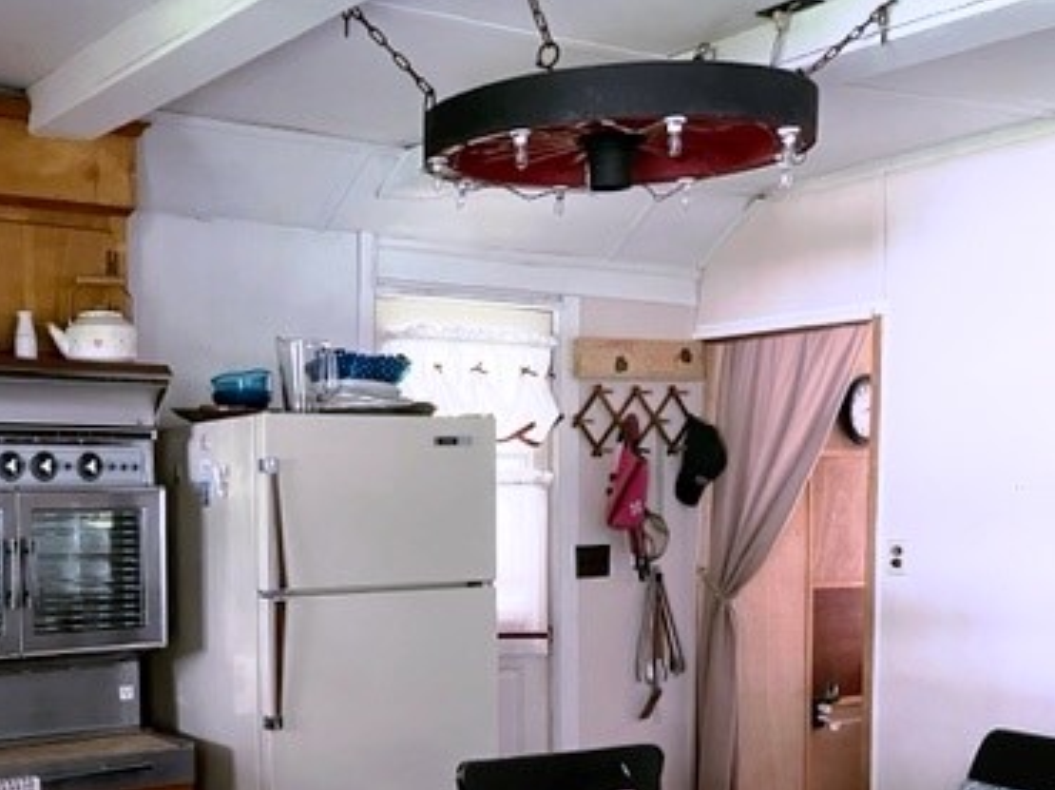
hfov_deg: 40.4
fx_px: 1371
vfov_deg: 31.7
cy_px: 568
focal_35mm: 45
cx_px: 211
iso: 640
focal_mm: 5.1
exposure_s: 1/35
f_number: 1.6
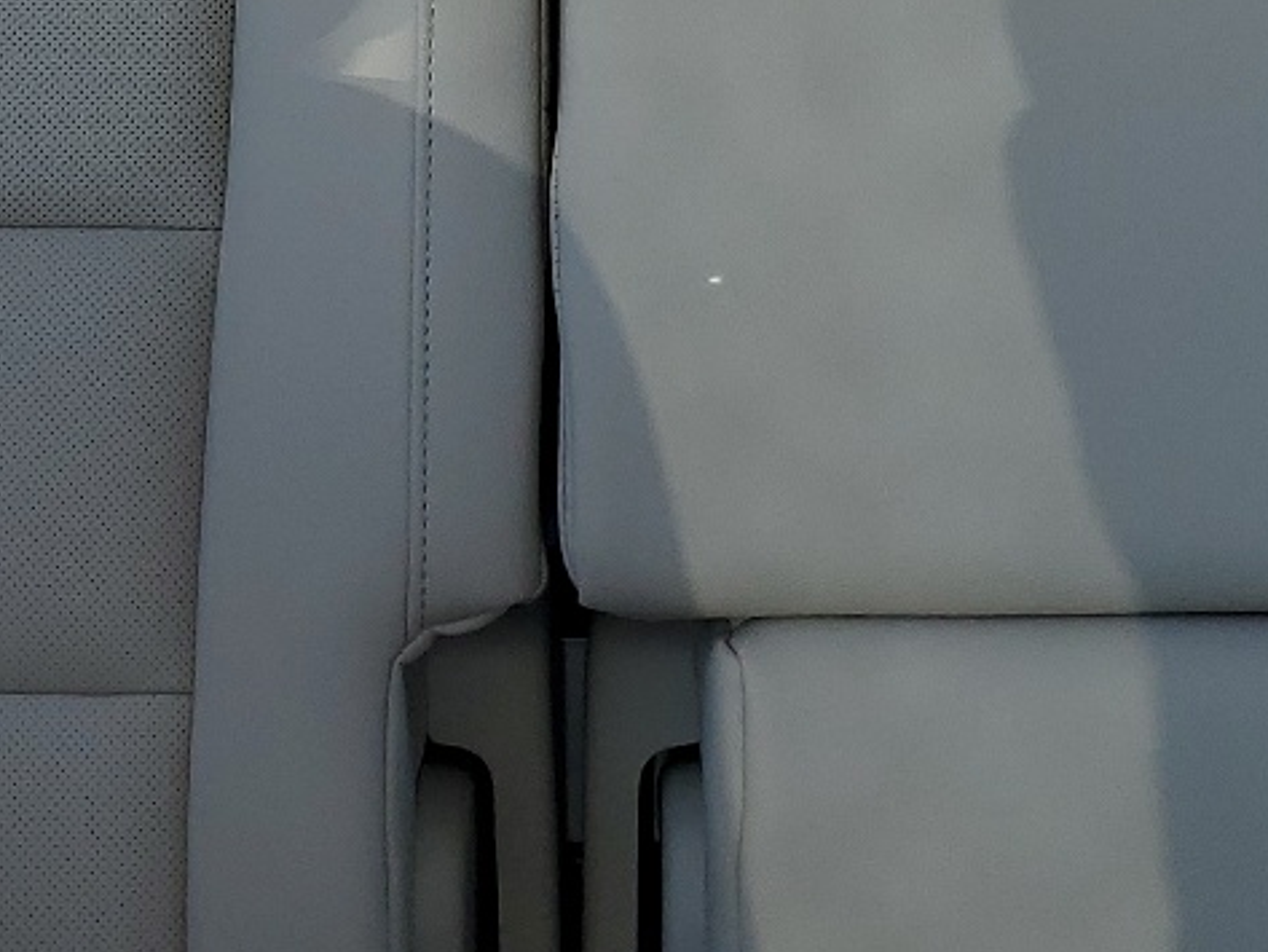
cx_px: 852
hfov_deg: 22.2
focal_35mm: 88
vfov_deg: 15.5
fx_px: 3224
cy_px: -459
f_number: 1.5
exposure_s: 1/244
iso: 50
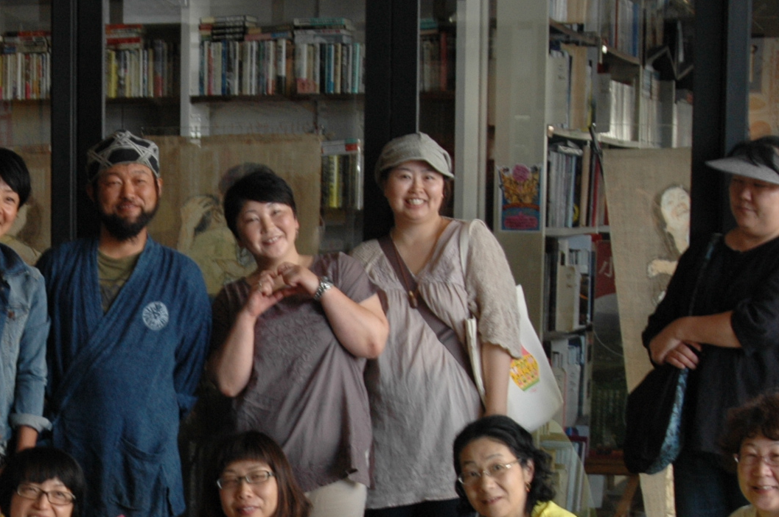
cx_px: 70
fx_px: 1923
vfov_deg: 15.2
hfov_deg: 22.3
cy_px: 425
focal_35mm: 89
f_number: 5
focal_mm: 28
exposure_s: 1/100
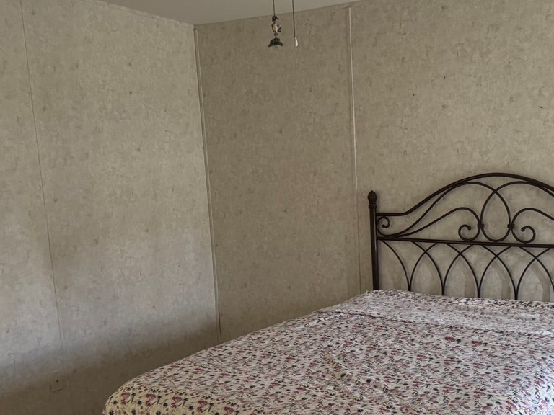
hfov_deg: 38.0
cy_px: 293
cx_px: 335
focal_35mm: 50
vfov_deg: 28.8
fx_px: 800
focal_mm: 6.76
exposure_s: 1/60
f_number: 1.78
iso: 500
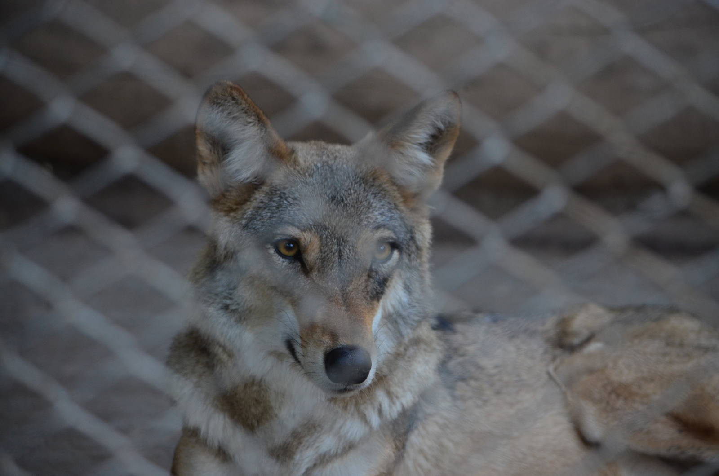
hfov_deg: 12.5
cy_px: 238
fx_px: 3289
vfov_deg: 8.3
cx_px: 360
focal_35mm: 165
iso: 640
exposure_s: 1/125
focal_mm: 110
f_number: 4.8
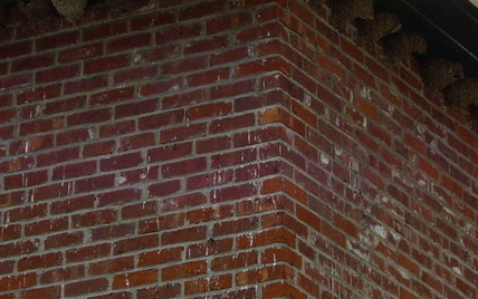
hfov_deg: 7.3
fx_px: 3767
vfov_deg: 4.6
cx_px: 200
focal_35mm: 289
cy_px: 132
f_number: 5.2
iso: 100
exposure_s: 1/640
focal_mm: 18.6
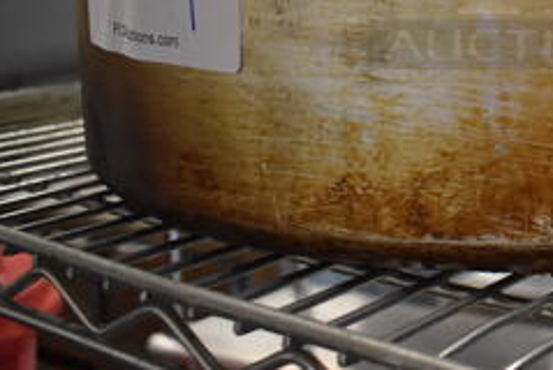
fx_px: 1061
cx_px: 627
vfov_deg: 18.9
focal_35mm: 69
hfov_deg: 26.6
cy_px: -53
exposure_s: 1/125
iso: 1400
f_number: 3.5
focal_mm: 18
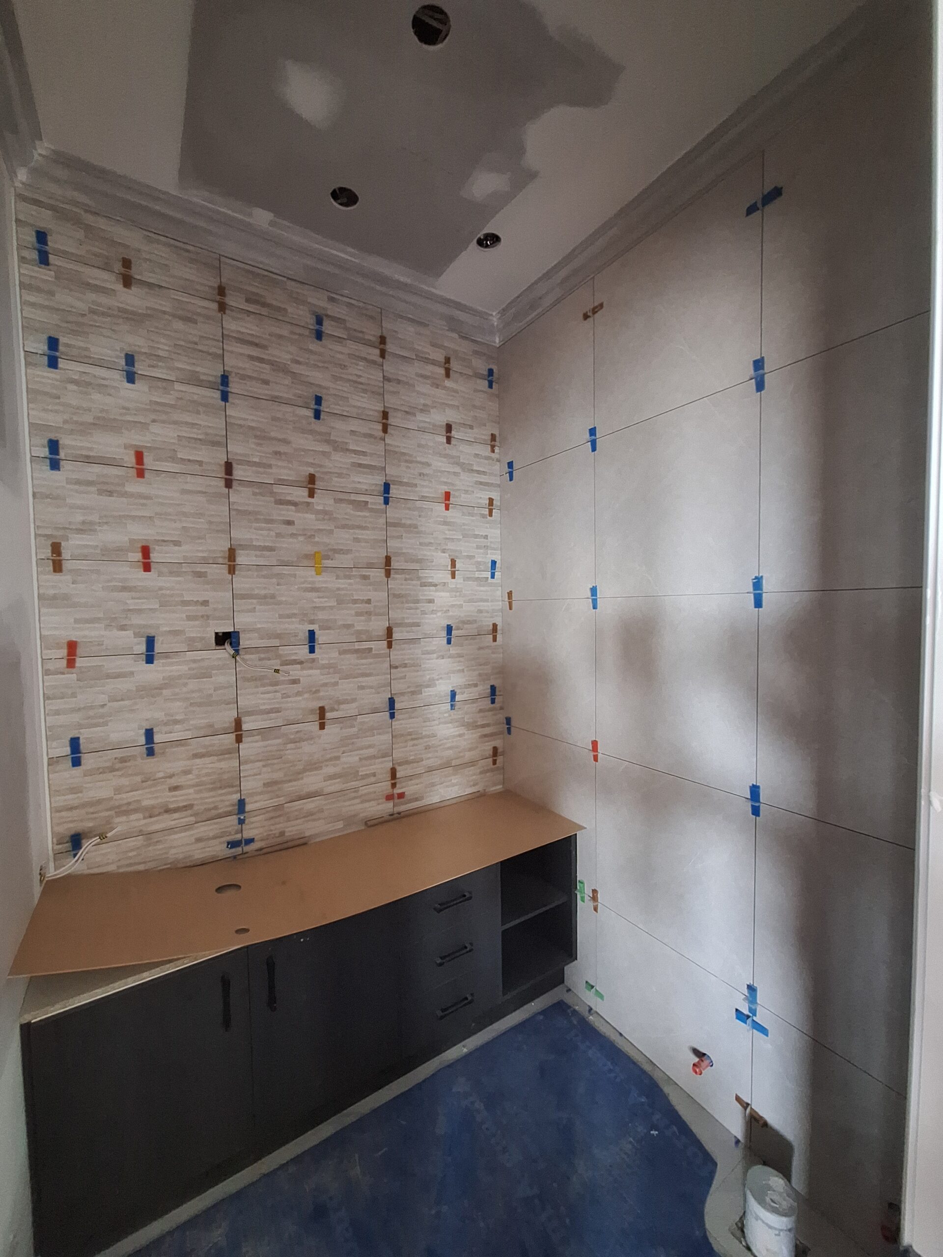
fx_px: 472
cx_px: 472
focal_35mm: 13
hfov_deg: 89.9
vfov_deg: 106.2
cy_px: 628
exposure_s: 1/20
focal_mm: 1.74
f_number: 2.2
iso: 640
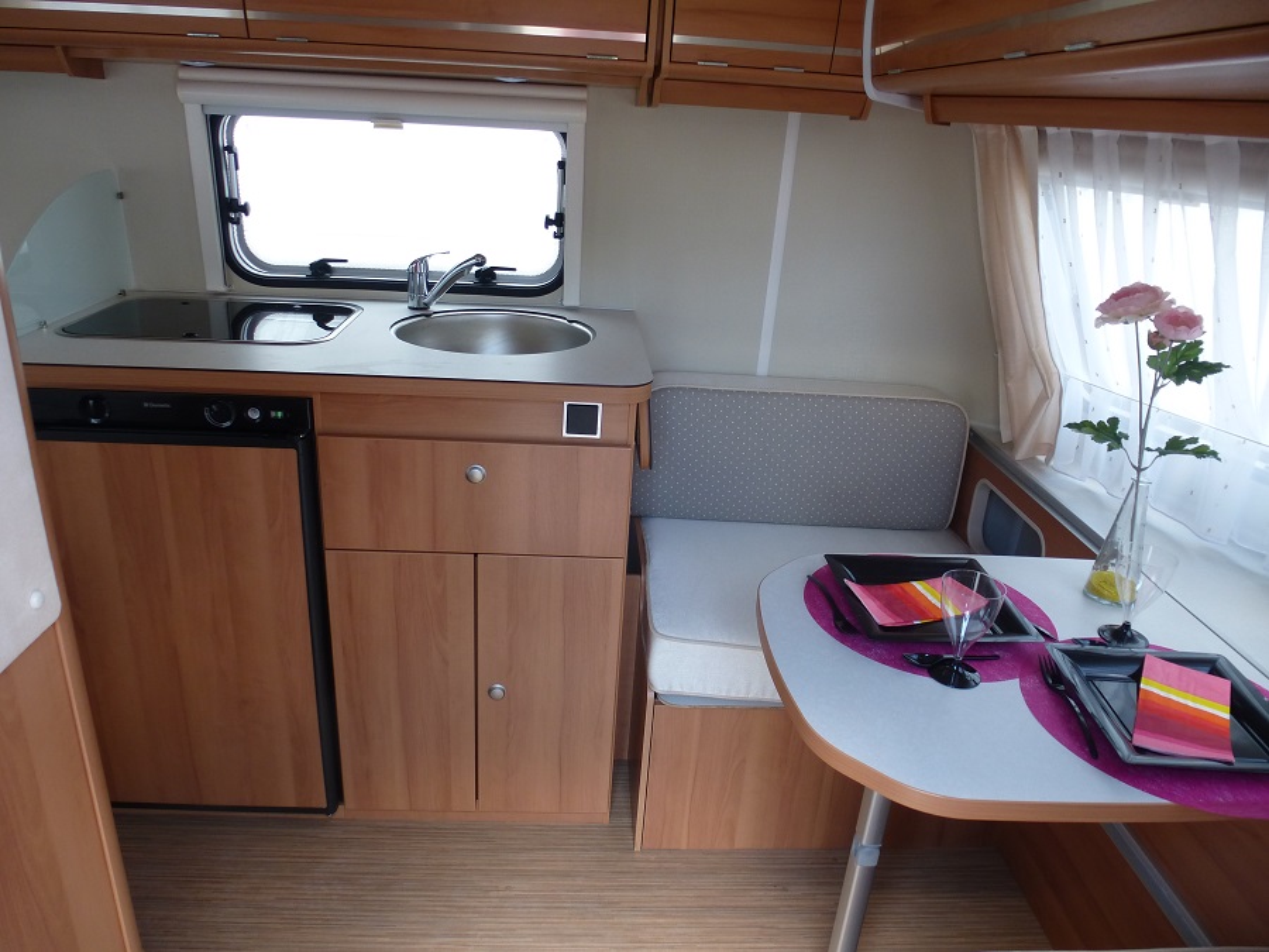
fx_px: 880
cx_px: 634
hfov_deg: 71.6
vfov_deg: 56.8
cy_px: 476
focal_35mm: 24
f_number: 3.3
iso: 160
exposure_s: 1/60
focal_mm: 4.3
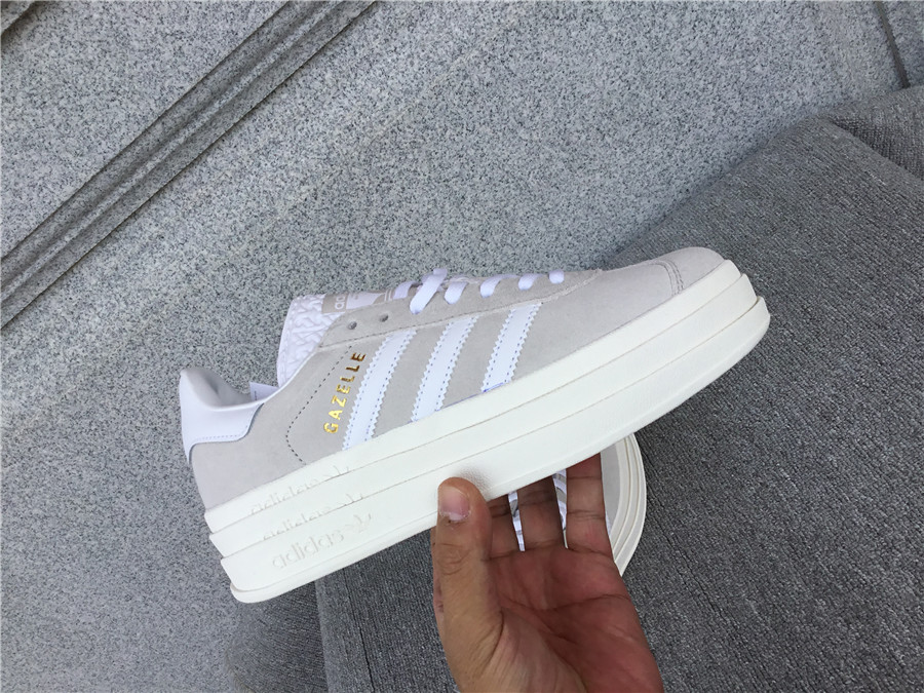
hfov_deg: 58.4
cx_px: 462
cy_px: 346
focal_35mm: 31
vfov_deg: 45.4
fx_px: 827
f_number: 2.4
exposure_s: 1/506
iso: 25
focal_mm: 3.3
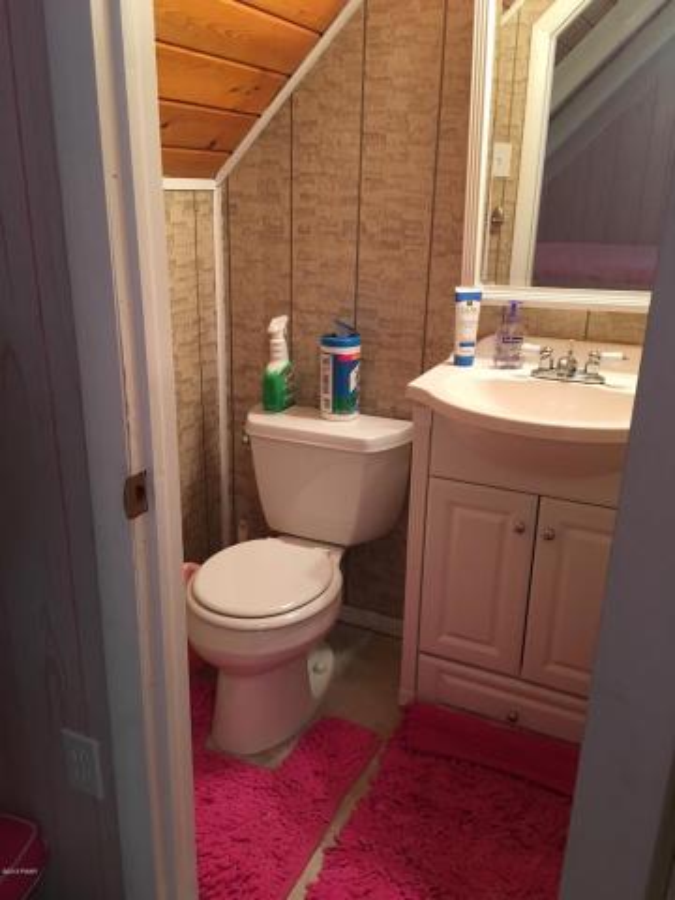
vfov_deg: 61.7
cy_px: 450
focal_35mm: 29
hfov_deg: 48.2
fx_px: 754
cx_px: 338
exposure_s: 1/30
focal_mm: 4.15
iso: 160
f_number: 2.2
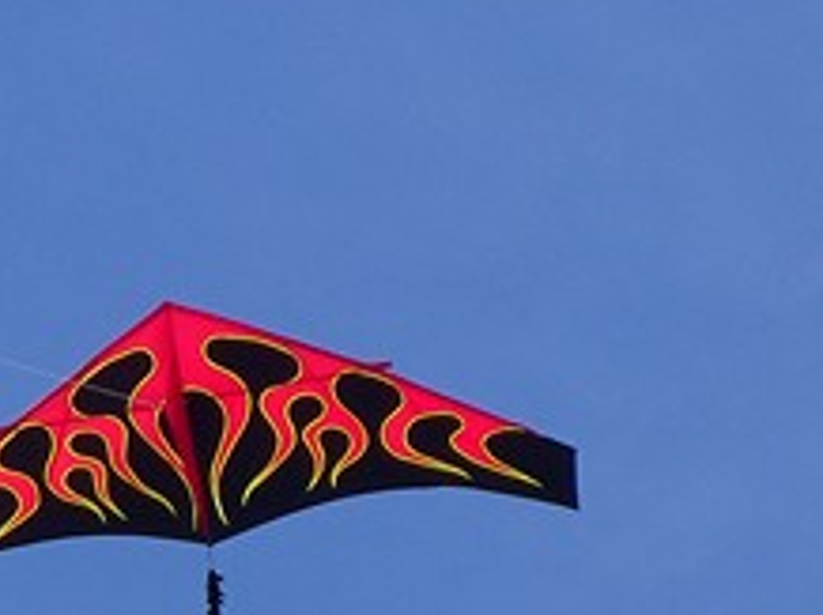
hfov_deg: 2.8
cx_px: 410
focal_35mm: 705
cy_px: 528
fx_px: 16743
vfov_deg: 2.1
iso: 80
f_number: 5.5
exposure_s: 1/469
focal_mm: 39.2
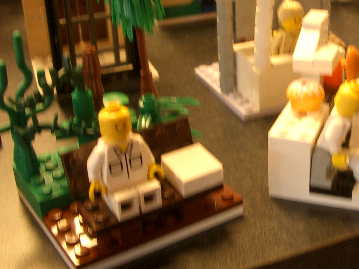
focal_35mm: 61
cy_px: 115
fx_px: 633
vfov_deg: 24.0
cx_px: 265
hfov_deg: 31.2
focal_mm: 5.8
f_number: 2.6
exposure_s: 1/13
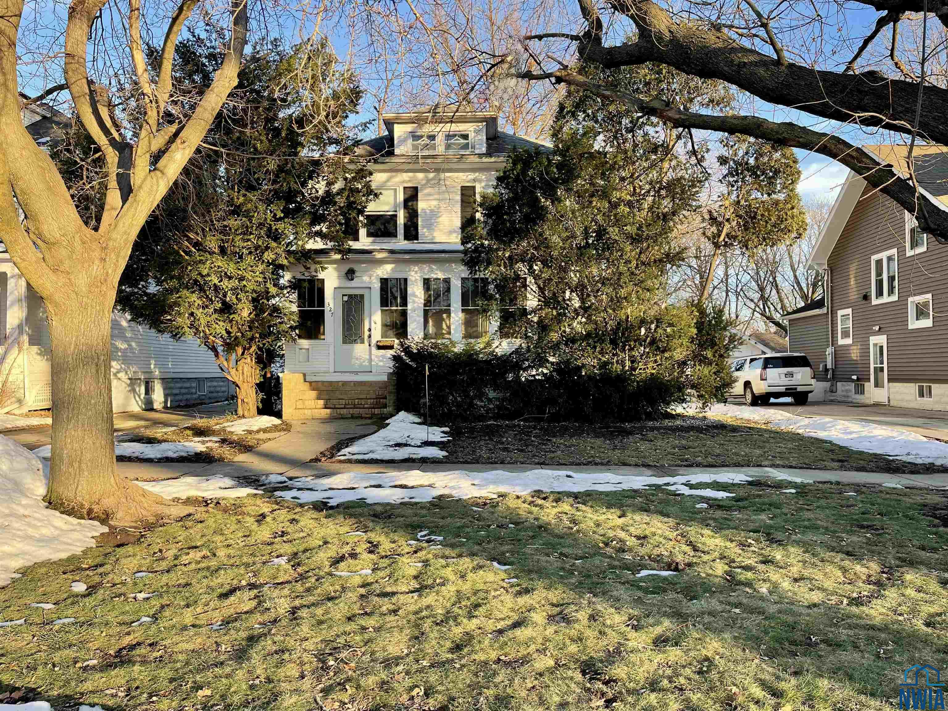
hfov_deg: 69.4
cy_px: 356
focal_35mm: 25
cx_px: 474
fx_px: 685
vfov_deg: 54.9
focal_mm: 5.1
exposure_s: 1/376
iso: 32
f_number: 1.6
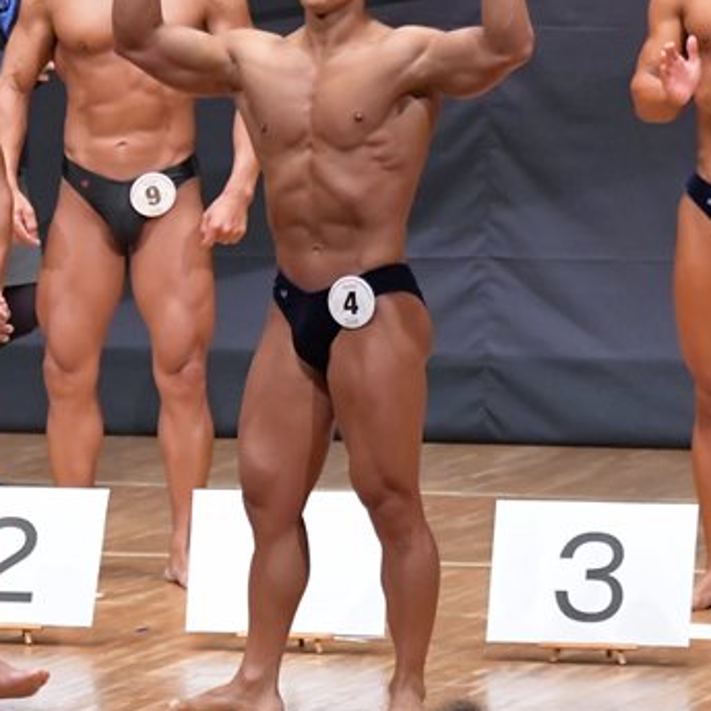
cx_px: 121
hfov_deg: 3.4
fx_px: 11991
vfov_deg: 3.4
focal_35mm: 516
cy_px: 327
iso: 8000
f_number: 5.6
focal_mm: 180
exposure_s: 1/400
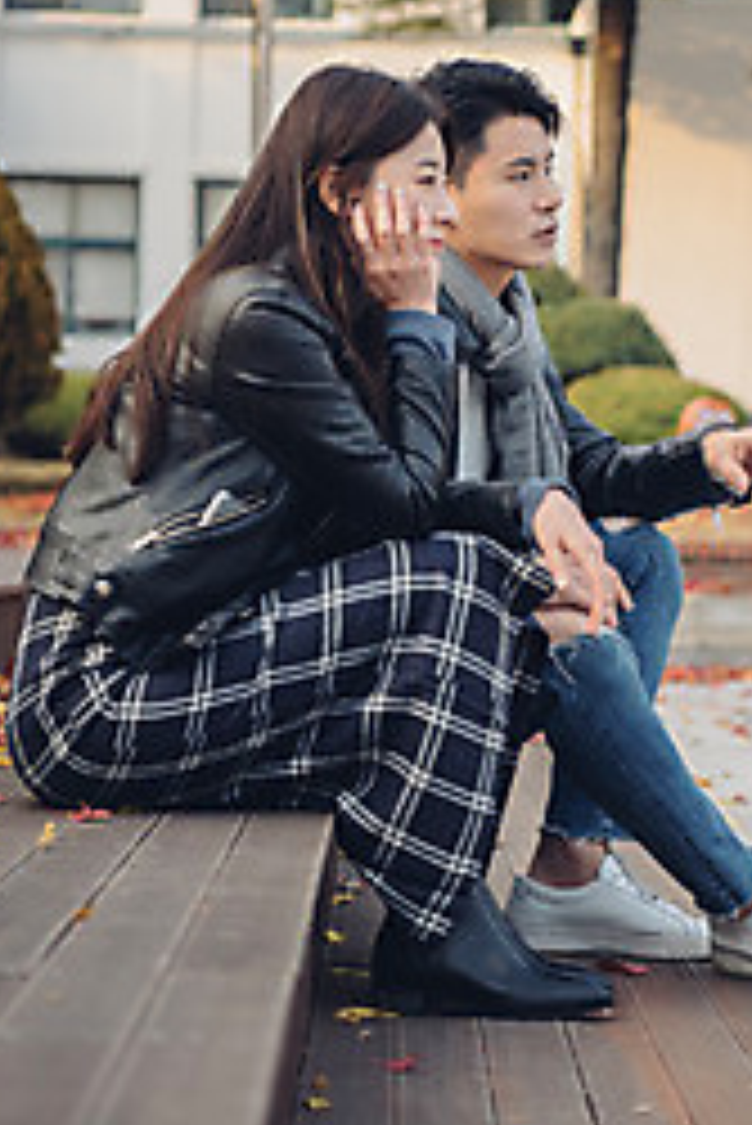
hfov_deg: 13.2
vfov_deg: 19.6
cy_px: 477
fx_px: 3254
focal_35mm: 104
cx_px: 502
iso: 250
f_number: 3.2
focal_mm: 65
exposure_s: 1/500
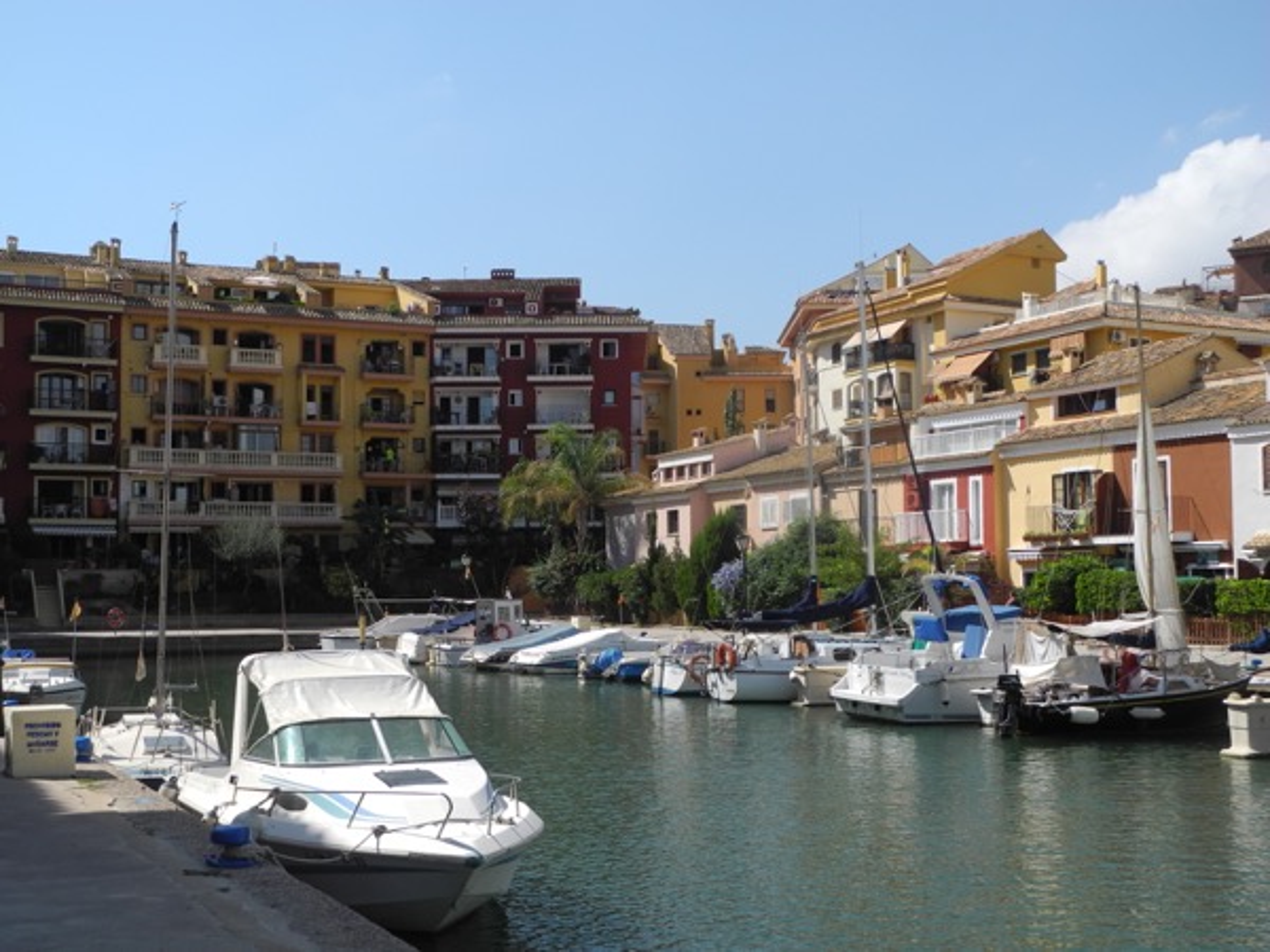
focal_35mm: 45
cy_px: 476
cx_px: 635
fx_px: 1651
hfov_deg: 42.1
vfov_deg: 32.2
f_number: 4
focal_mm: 9.7
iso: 100
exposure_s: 1/1000
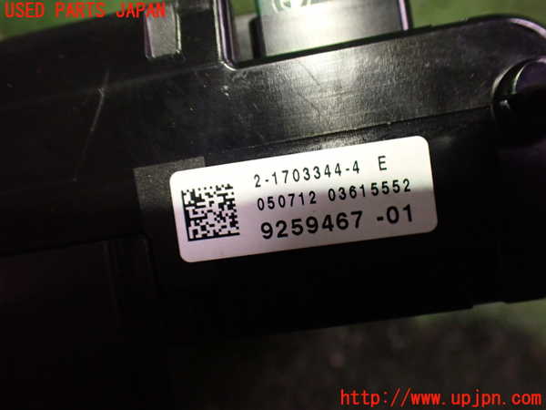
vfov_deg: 46.8
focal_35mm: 30
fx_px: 473
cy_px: 205
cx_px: 273
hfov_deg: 60.0
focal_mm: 5.4
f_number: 2.3
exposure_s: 1/30
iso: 800
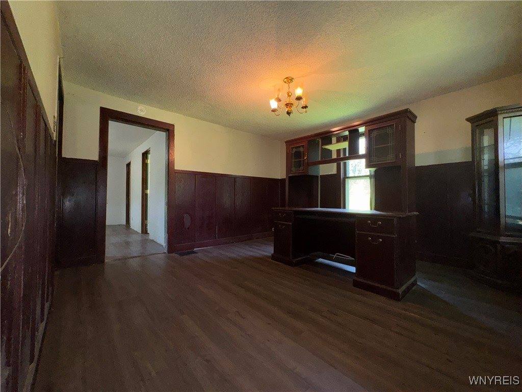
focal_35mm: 14
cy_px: 196
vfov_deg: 85.7
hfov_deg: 102.1
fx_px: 211
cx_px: 261
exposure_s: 1/60
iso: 100
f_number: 2.2
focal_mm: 2.22
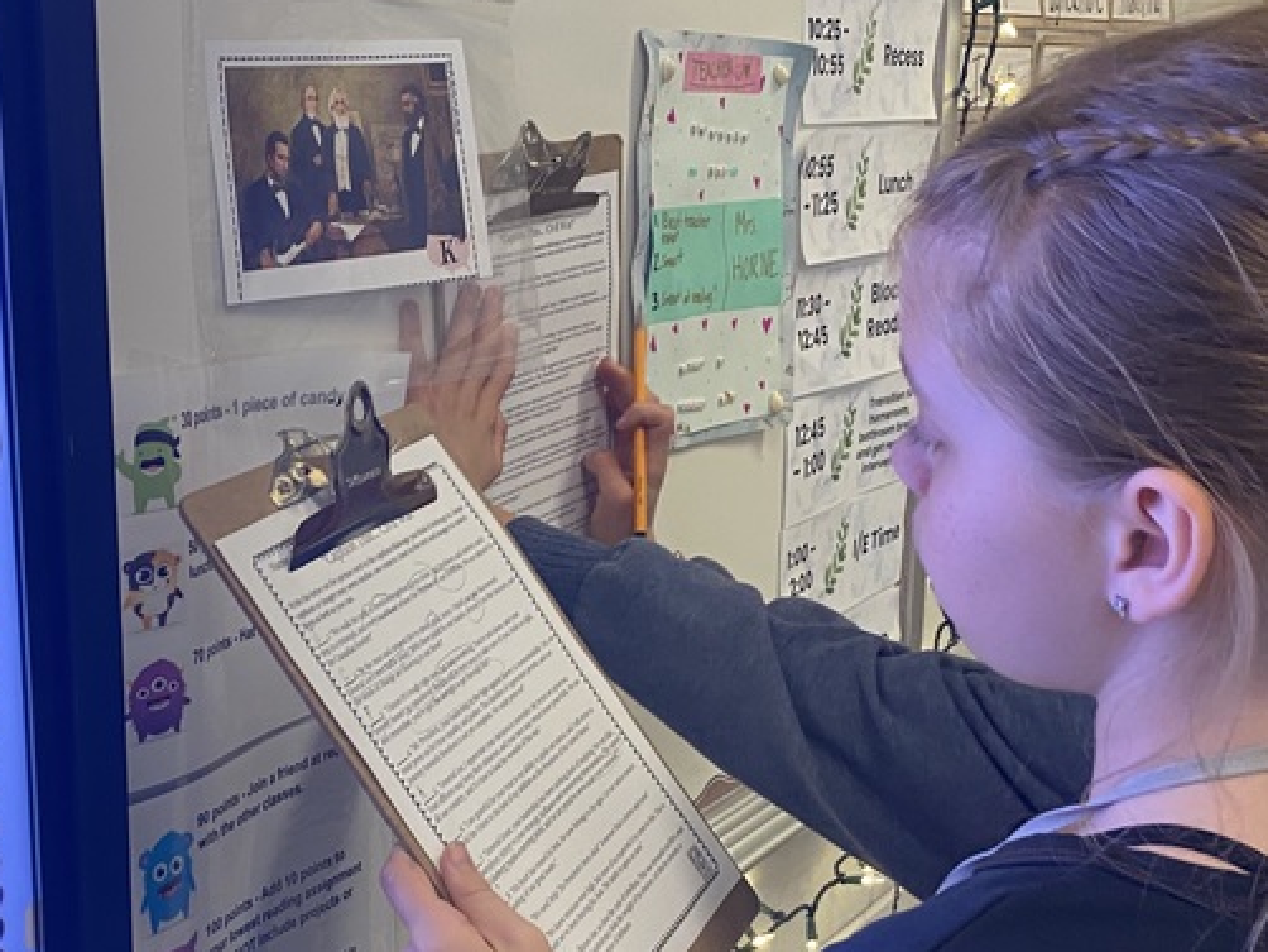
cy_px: 674
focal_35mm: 53
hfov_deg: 36.1
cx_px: 530
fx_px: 1942
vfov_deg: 27.3
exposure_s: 1/60
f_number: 1.8
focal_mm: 4.25
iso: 125
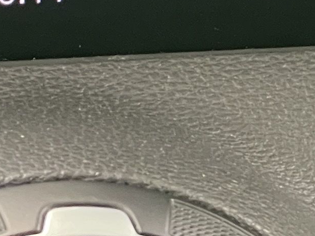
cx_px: 581
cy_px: 103
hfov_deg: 5.7
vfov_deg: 4.4
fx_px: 3086
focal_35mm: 339
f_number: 2
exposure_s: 1/33
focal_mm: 6
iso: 640
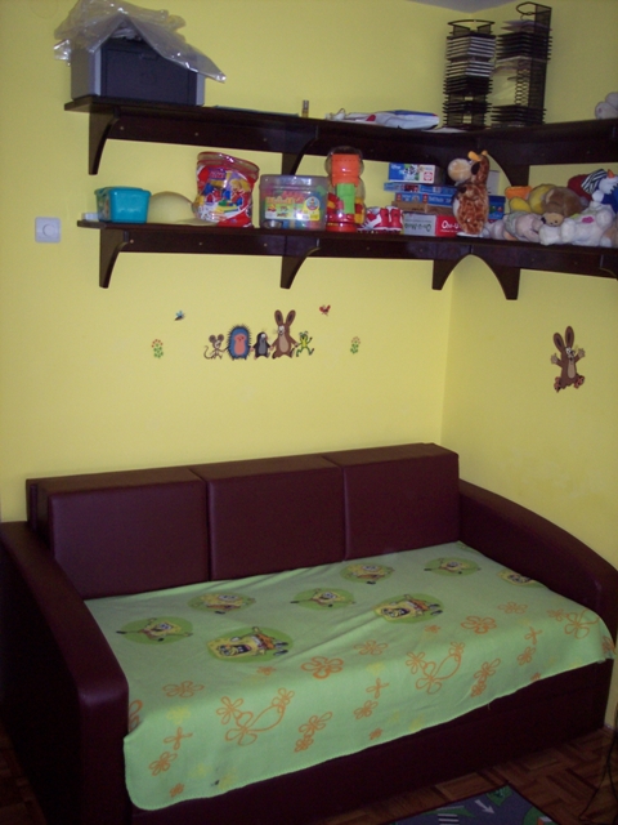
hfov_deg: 36.8
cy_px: 412
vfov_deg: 47.9
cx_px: 309
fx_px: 928
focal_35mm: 39
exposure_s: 1/60
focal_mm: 8
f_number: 2.8
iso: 140
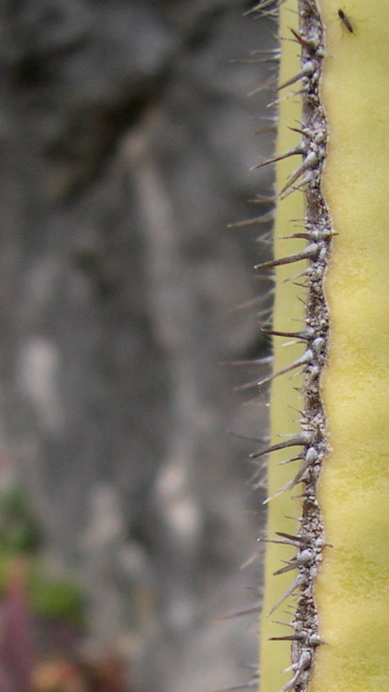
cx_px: 309
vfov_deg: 21.8
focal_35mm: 95
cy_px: 663
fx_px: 1742
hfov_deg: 12.7
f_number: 2.8
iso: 100
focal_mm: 8
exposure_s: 1/136
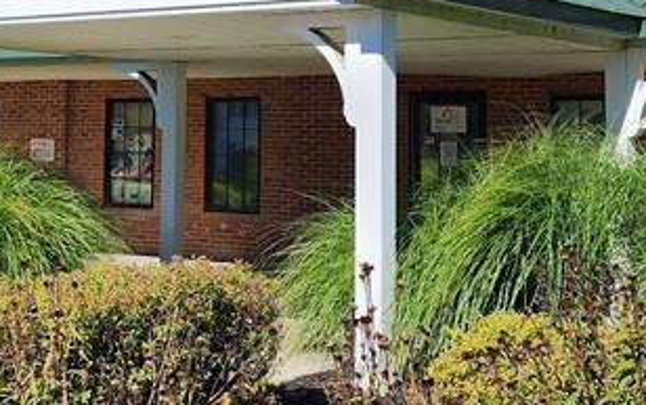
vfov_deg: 15.8
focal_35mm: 81
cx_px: 189
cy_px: 2
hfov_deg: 25.3
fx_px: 1427
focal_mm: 6.4
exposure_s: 1/1588
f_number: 1.8
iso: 12
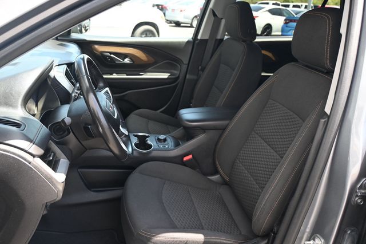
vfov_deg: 41.7
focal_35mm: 32
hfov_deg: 59.5
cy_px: 122
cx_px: 183
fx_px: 320
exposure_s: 1/160
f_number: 4
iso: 400
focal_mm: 21
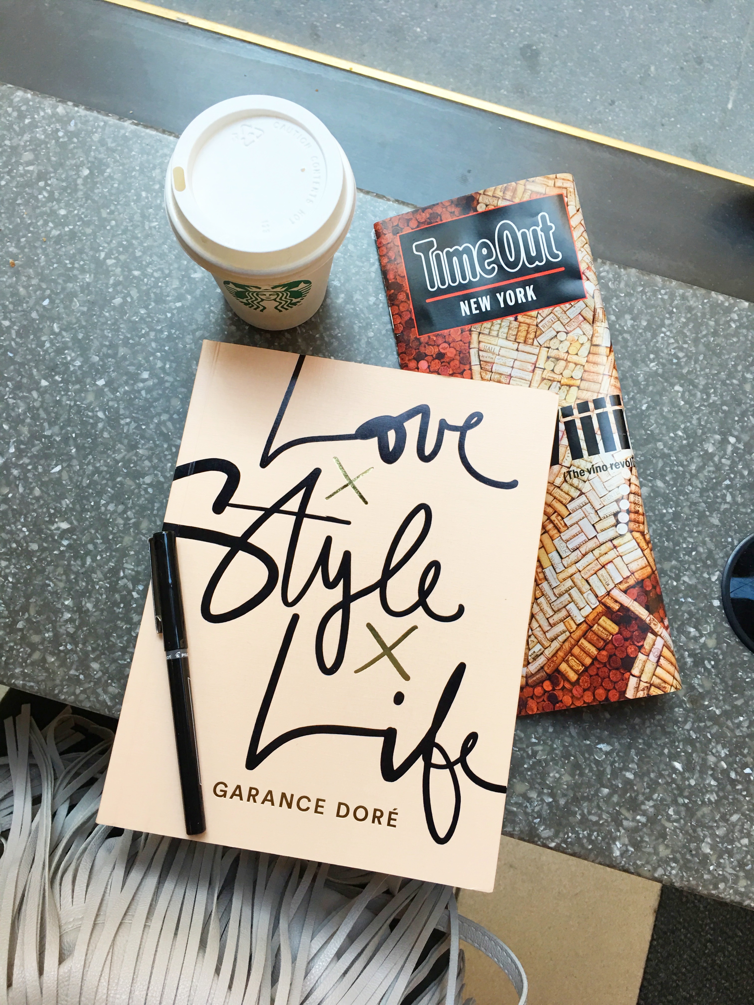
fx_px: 842
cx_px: 377
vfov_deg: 61.7
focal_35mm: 29
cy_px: 502
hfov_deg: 48.2
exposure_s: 1/30
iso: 25
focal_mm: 4.15
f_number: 2.2
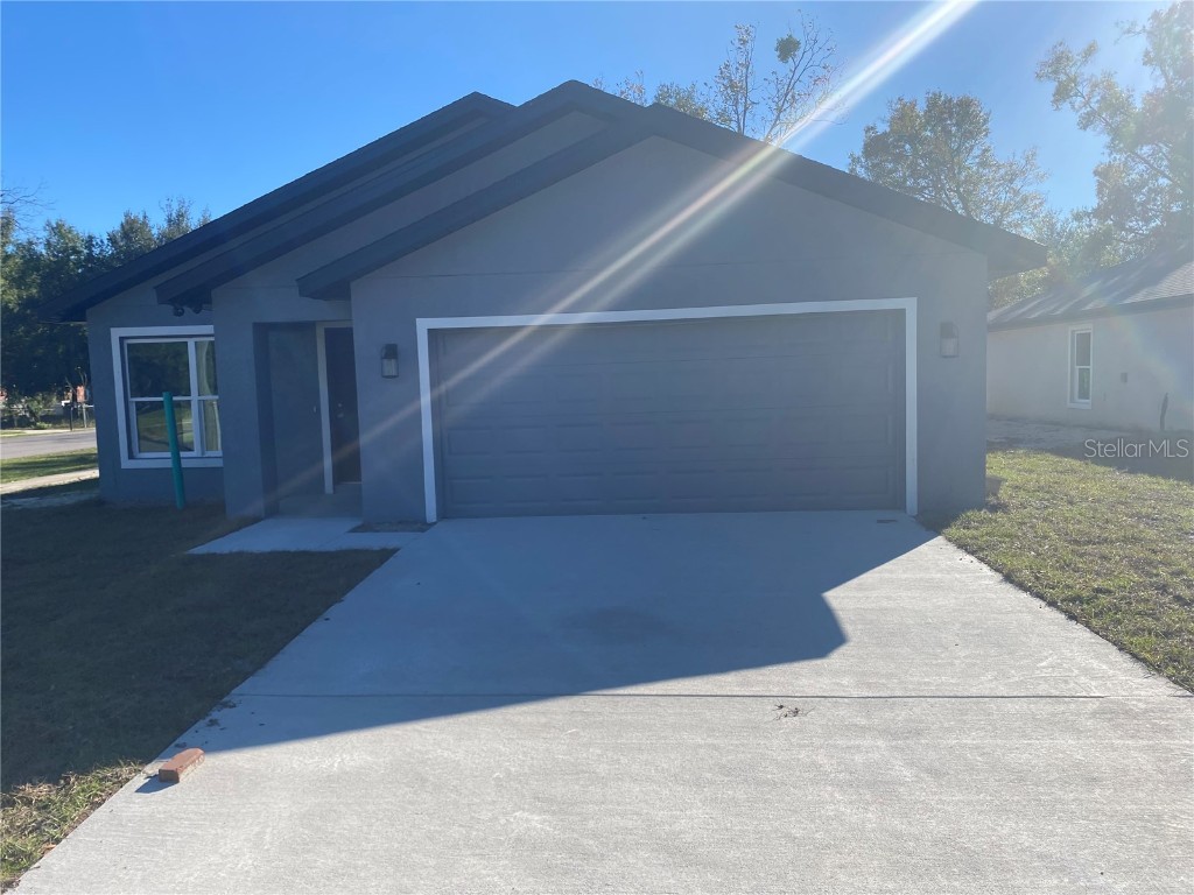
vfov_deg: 53.1
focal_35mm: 26
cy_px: 448
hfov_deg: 67.3
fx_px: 897
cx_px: 597
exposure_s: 1/2513
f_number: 1.8
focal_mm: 4.25
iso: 32
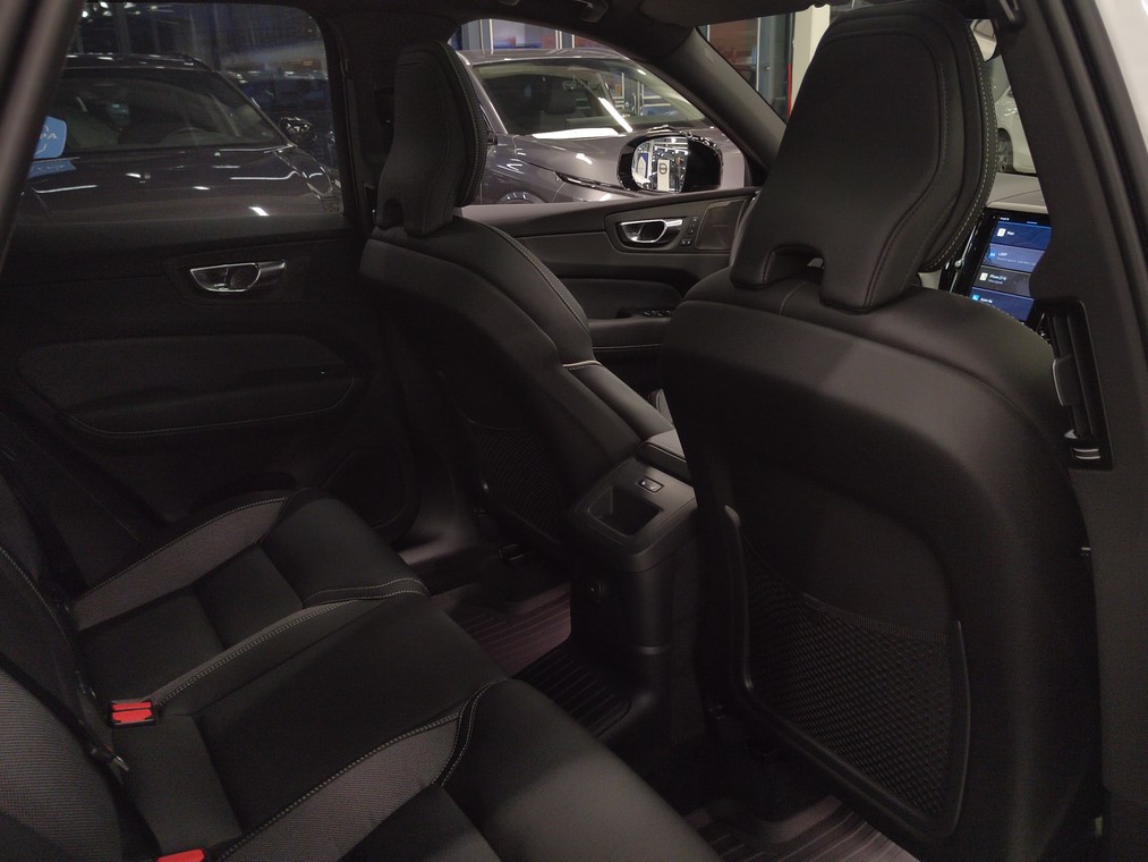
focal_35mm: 29
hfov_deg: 61.7
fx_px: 962
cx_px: 574
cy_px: 431
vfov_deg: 48.2
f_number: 1.9
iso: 2681
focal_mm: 5.52
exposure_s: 1/50
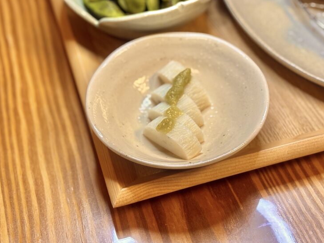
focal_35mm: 73
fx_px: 683
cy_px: 89
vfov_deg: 20.1
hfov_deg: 26.7
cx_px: 160
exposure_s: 1/60
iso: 64
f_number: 1.6
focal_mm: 5.96
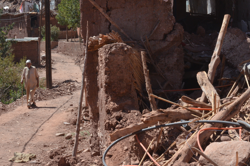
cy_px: 82
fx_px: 554
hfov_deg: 25.4
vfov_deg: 17.0
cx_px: 127
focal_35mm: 80
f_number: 14
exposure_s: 1/800
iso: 1000
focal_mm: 50
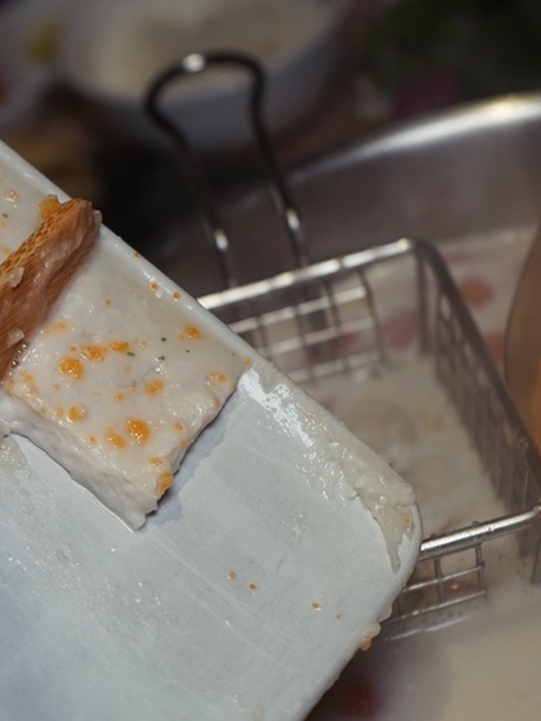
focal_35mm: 86
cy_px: 360
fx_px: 1792
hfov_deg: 17.0
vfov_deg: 22.8
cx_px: 101
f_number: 5
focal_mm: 59
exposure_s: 1/60
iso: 400
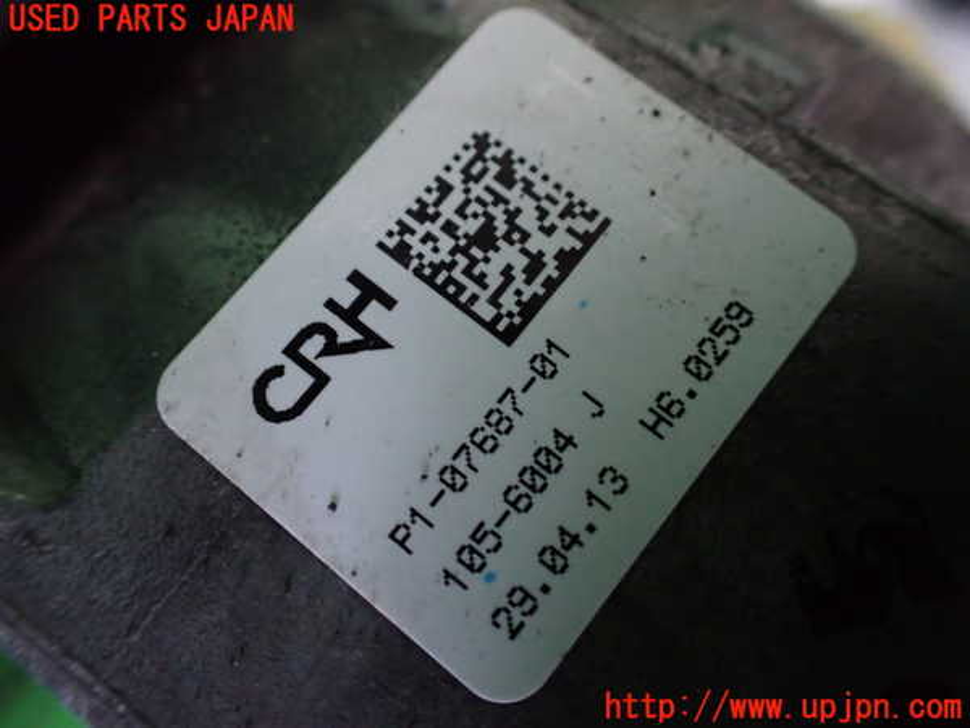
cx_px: 485
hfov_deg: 60.0
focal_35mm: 30
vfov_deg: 46.8
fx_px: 841
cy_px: 364
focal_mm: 5.4
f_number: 2.3
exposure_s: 1/30
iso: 1000
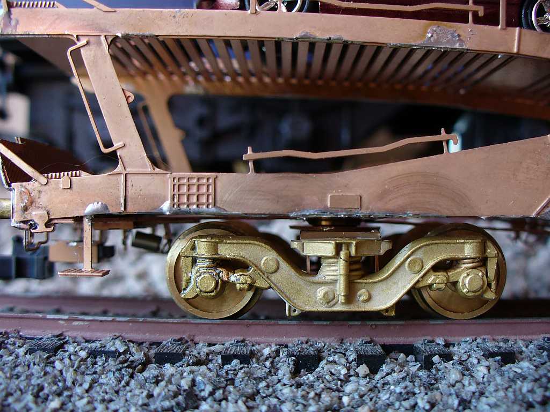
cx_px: 275
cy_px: 206
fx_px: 588
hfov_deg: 50.1
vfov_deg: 38.7
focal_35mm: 37
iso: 100
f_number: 2.8
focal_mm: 6.1
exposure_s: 1/60
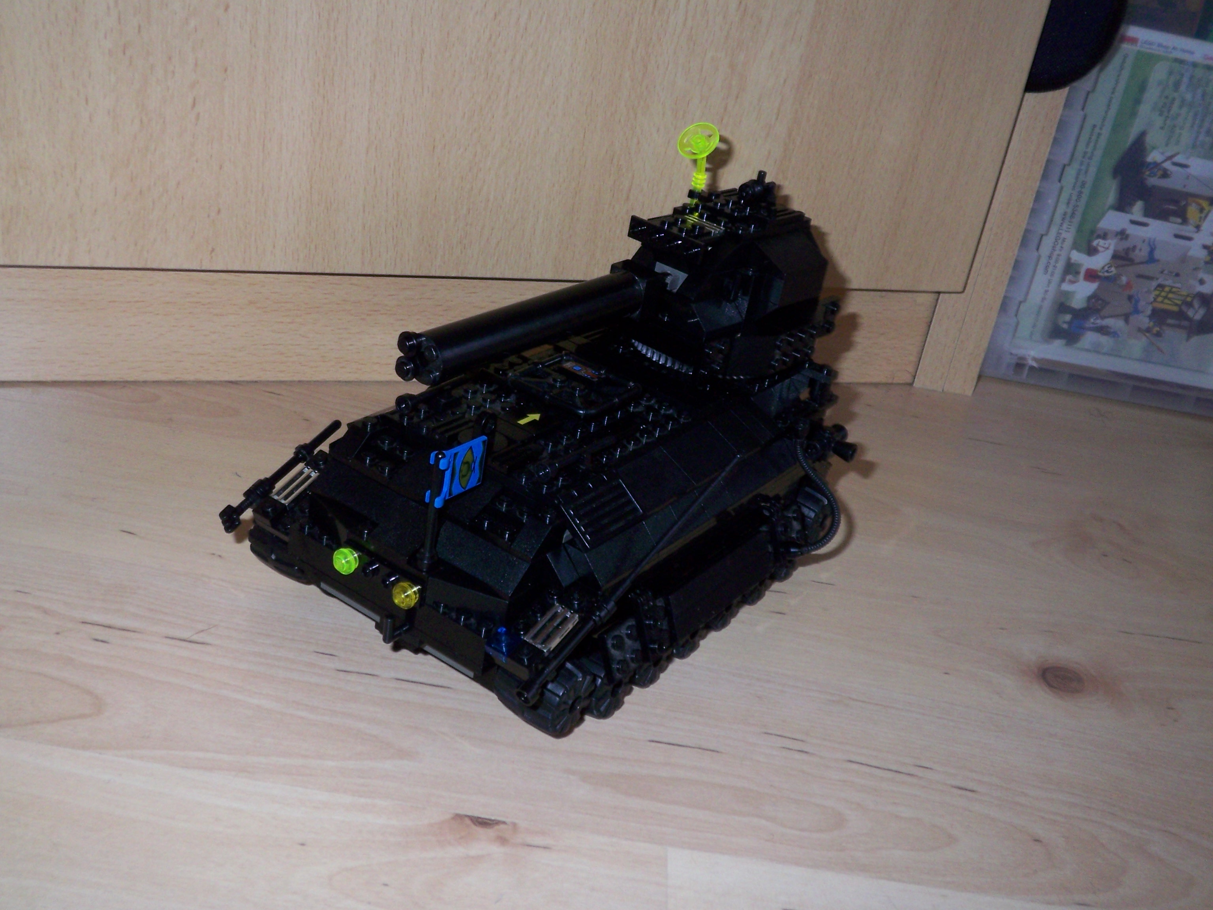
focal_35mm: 39
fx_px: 1367
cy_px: 455
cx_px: 606
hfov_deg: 47.9
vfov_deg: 36.8
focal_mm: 6.4
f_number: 3.9
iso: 125
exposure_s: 1/60
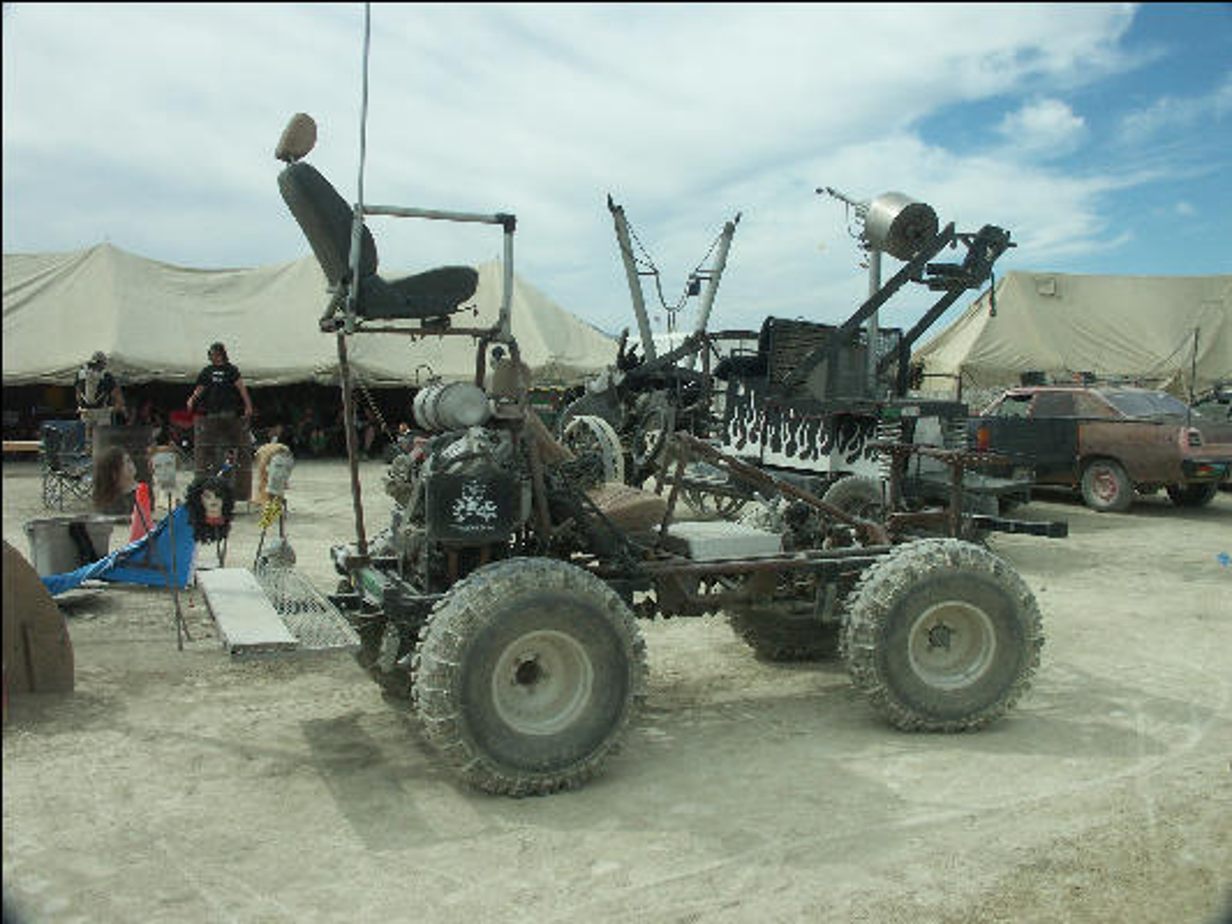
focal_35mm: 32
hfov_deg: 56.8
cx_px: 616
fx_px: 1139
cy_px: 462
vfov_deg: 44.2
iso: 100
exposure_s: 1/500
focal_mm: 8.32
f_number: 9
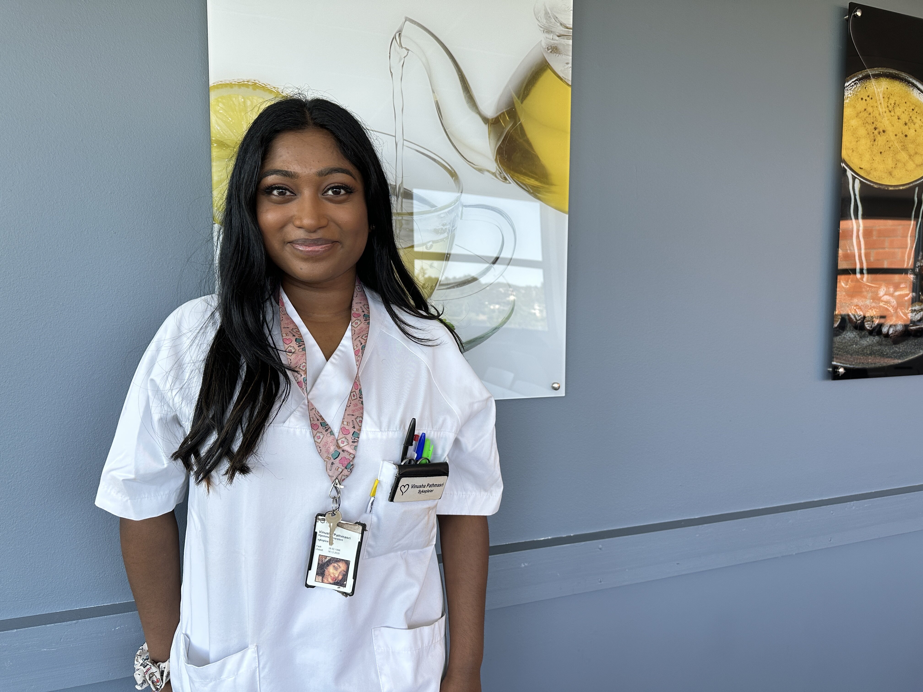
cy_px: 346
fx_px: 640
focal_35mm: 24
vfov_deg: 56.8
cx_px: 462
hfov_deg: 71.6
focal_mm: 6.86
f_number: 1.78
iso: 100
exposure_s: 1/121
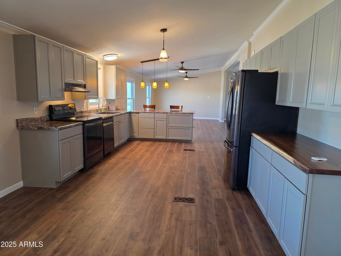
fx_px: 227
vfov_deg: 58.9
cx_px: 170
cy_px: 128
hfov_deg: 73.9
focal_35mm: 23
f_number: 1.7
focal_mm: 6.3
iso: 400
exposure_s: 1/120
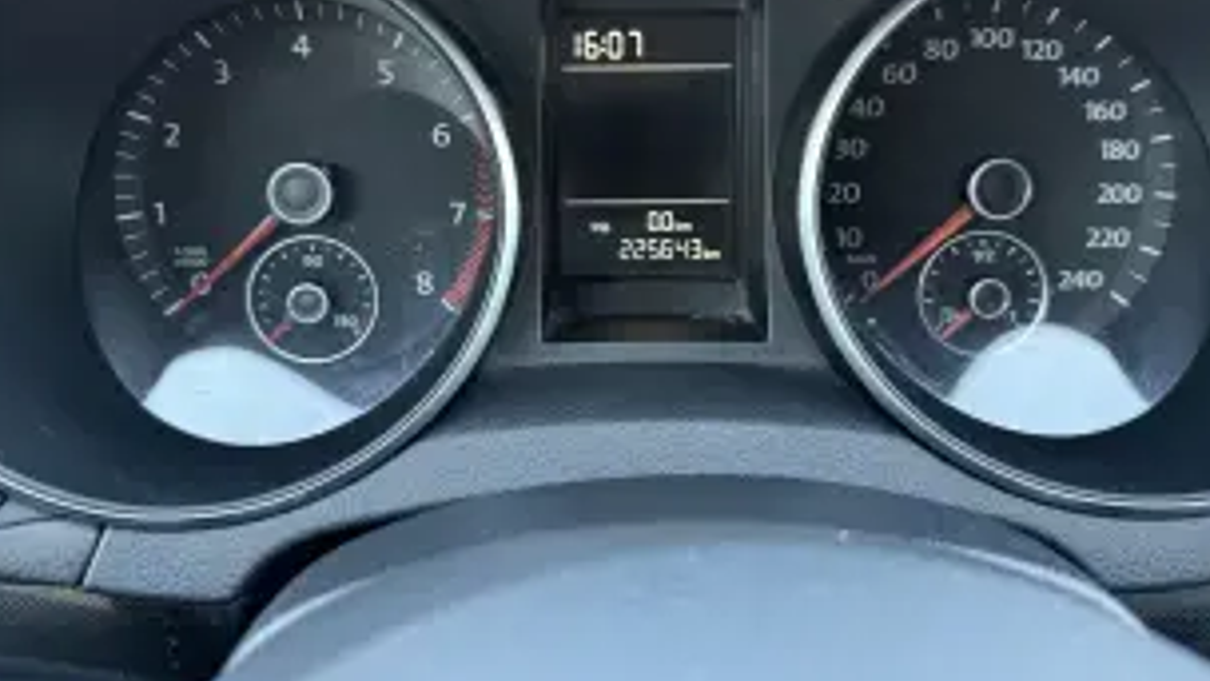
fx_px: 995
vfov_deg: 37.3
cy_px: 223
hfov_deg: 62.6
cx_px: 609
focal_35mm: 31
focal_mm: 6.76
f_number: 1.78
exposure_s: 1/50
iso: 800
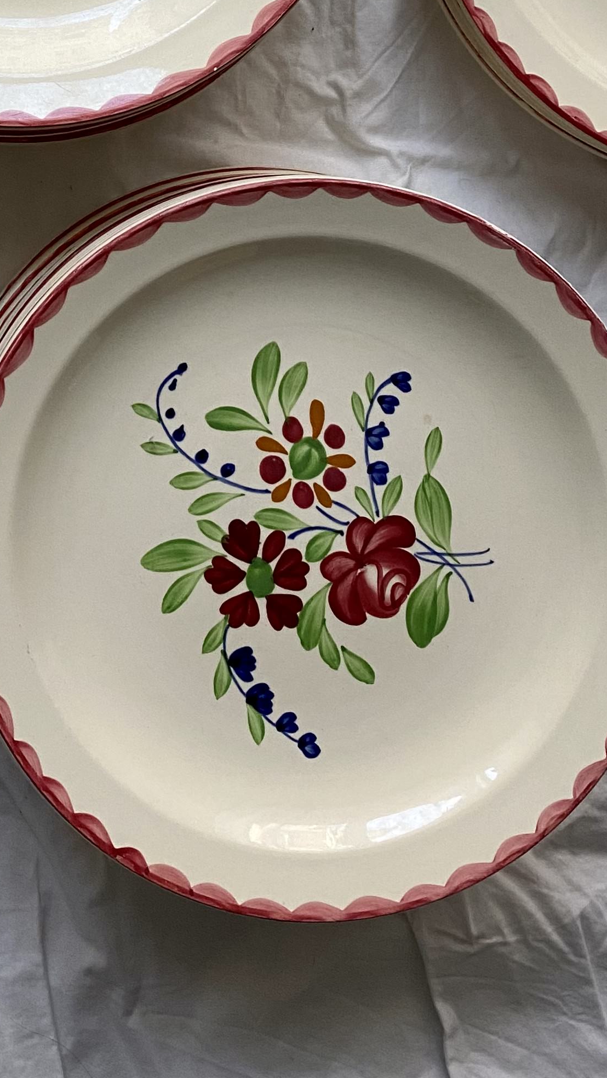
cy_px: 80
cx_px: -90
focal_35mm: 58
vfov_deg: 33.8
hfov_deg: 19.7
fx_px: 1659
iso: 125
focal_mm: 4.25
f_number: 1.8
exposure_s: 1/84
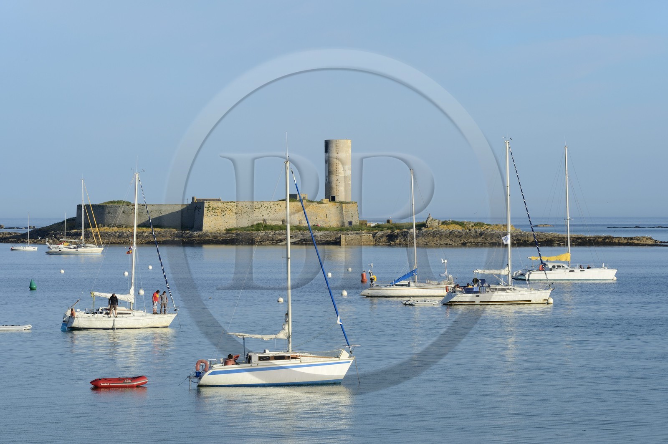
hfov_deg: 13.3
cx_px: 334
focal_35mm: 155
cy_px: 222
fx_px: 2874
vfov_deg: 8.8
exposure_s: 1/160
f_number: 16
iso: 200
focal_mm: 155
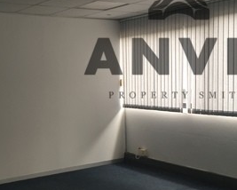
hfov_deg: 34.7
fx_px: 372
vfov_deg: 28.6
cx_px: 65
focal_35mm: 53
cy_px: 105
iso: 32
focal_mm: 4.15
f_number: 2.2
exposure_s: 1/33
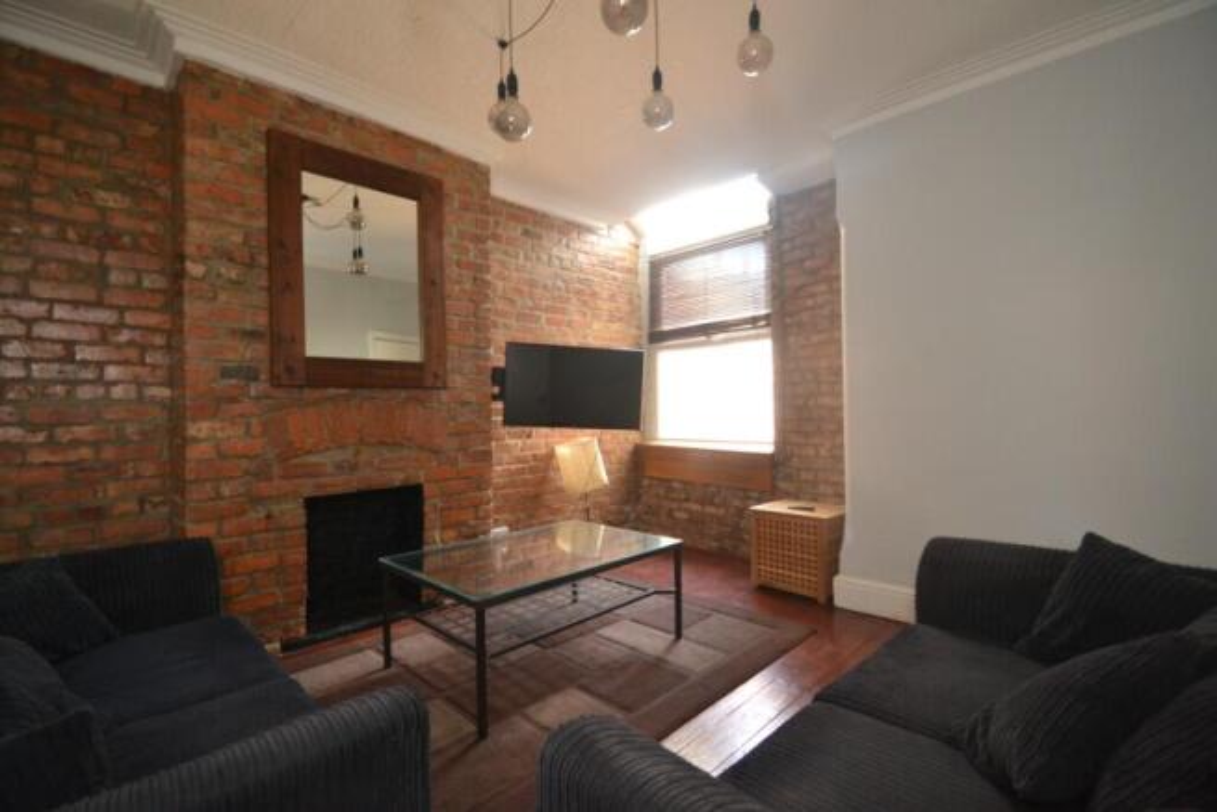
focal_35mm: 15
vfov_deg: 77.4
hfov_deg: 100.4
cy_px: 406
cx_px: 608
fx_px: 507
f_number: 3.5
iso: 1100
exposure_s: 1/60
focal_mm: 10
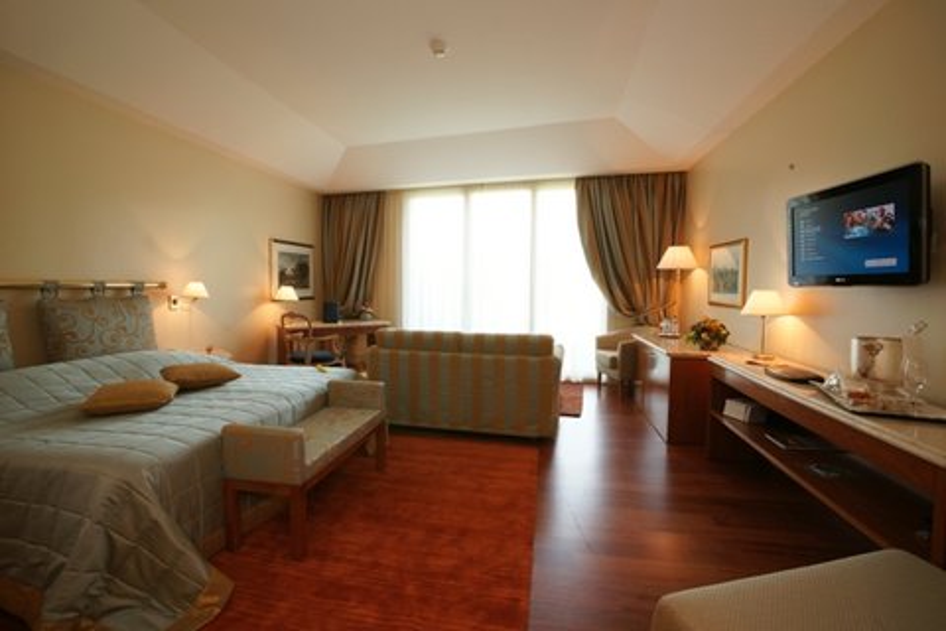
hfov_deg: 96.7
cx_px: 473
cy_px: 316
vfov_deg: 73.7
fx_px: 420
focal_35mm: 16
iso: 200
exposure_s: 1/1.25
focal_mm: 16
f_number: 18
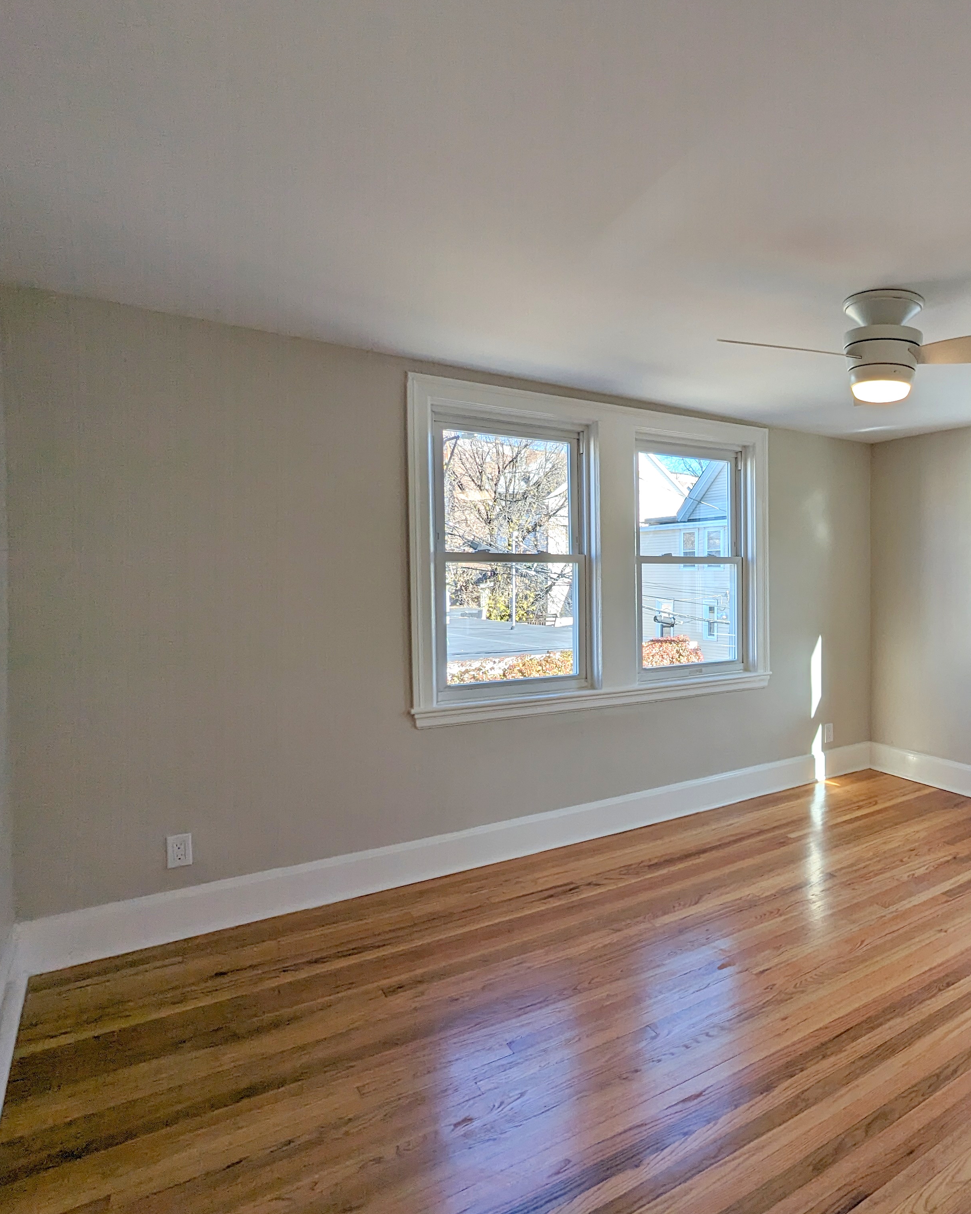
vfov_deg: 77.6
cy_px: 604
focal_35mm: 21
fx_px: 754
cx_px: 780
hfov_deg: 60.2
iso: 51
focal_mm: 2.35
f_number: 2.2
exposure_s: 1/372
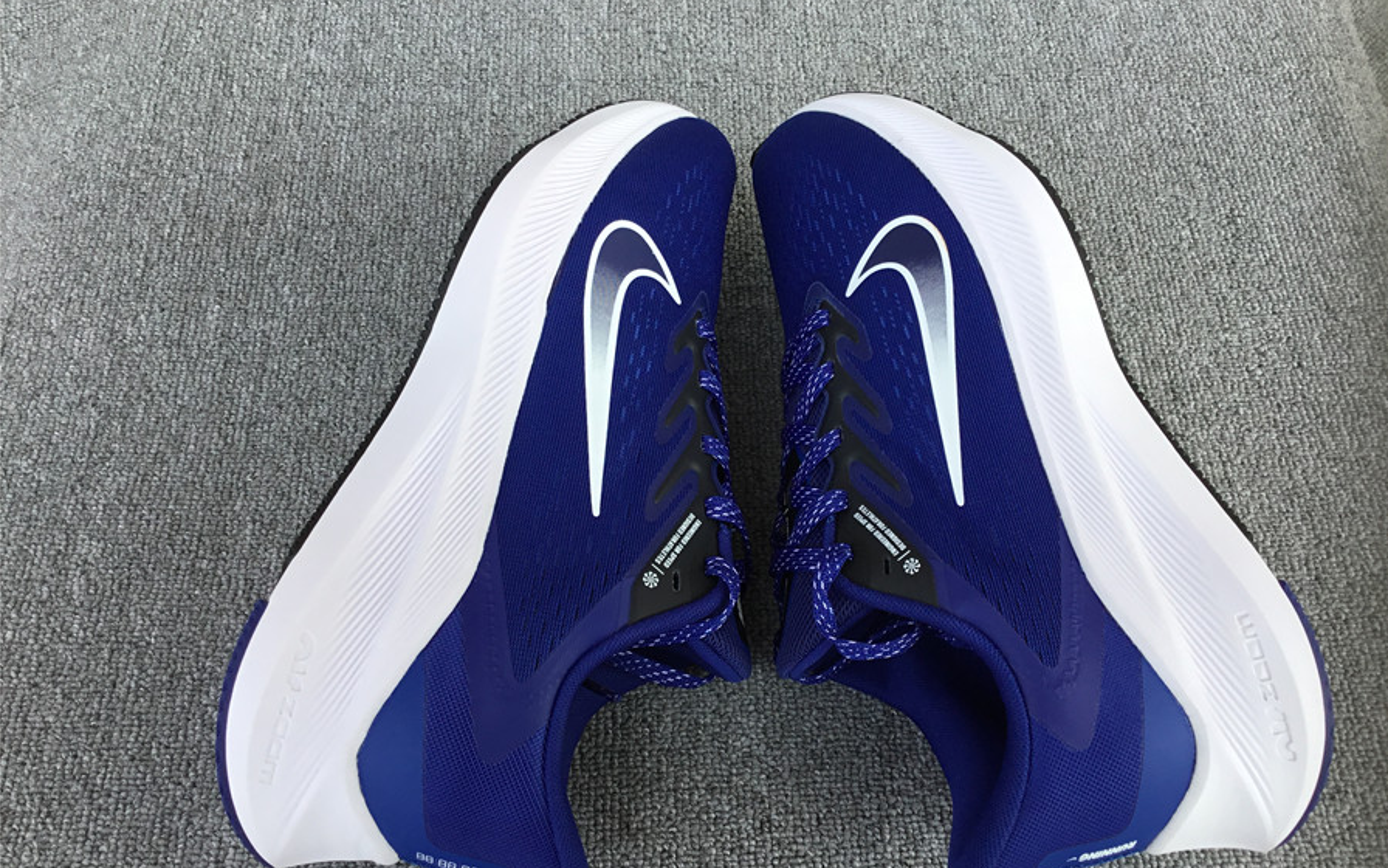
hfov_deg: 58.1
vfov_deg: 38.3
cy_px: 456
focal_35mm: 33
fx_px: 1248
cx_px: 696
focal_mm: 3.3
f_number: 2.4
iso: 25
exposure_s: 1/289
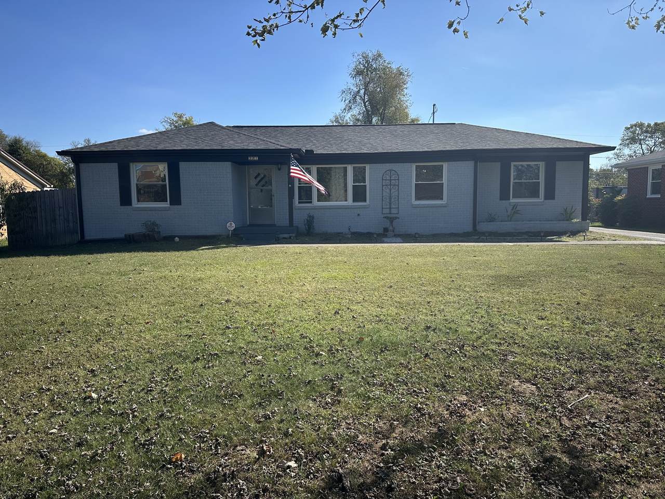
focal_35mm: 24
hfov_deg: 71.6
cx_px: 332
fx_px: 461
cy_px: 250
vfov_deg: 56.8
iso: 80
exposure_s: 1/4016
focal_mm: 6.86
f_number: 1.78
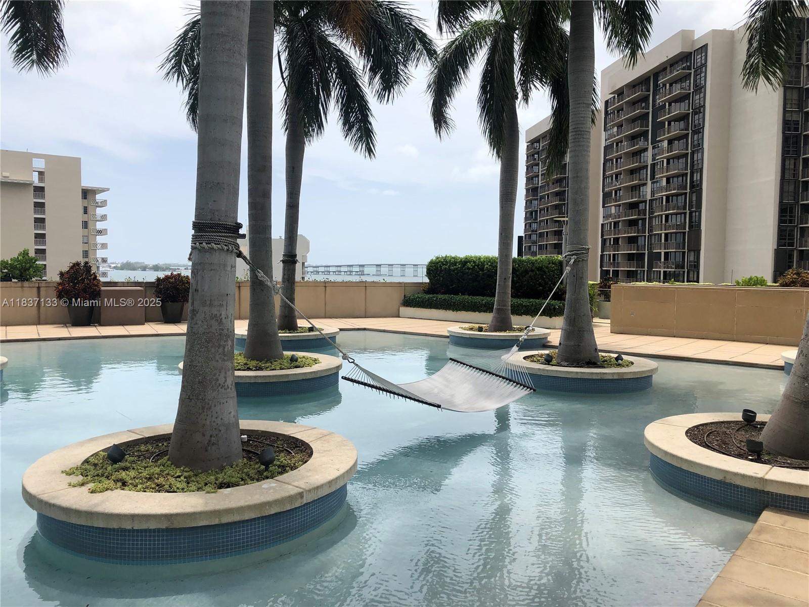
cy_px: 304
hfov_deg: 63.4
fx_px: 654
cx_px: 404
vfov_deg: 49.7
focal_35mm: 28
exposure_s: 1/2703
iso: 20
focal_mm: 4
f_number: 1.8
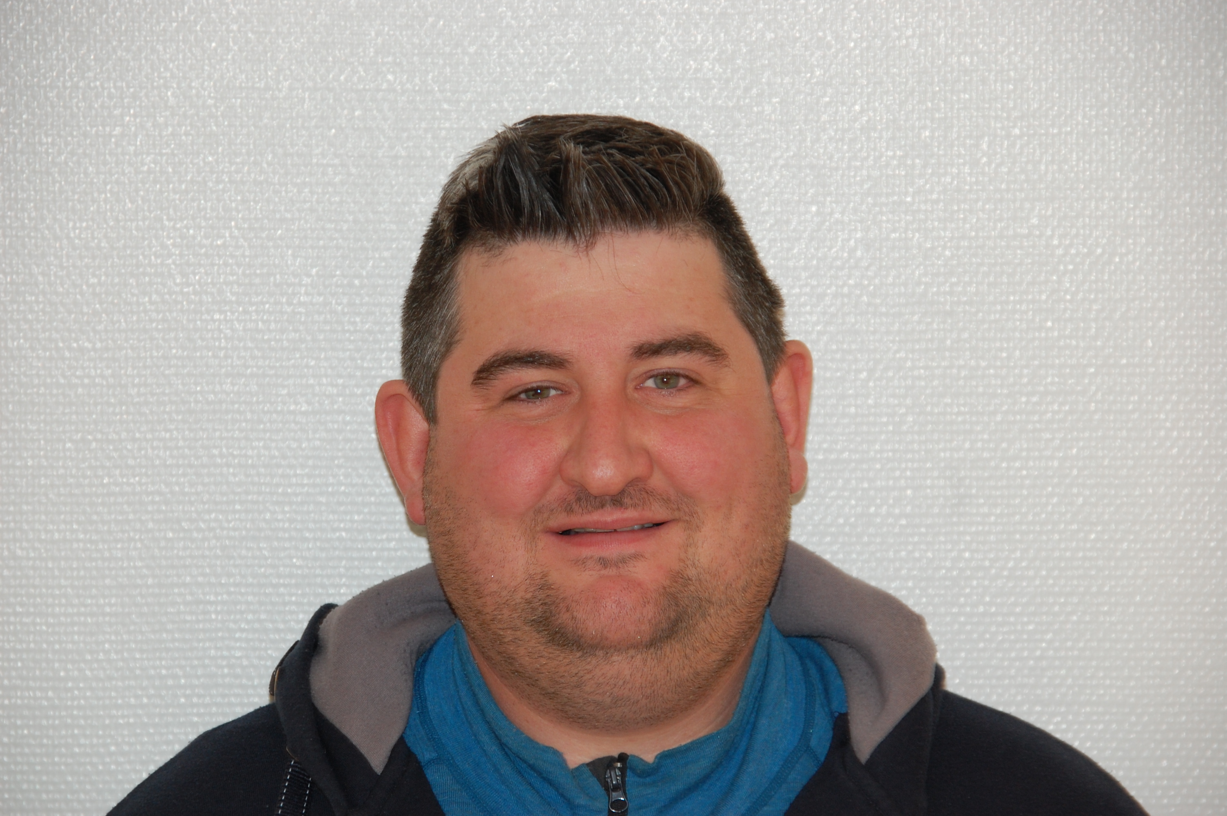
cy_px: 408
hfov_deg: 11.8
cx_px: 614
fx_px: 5925
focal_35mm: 174
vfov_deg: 7.9
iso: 400
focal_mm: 116
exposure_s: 1/60
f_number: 6
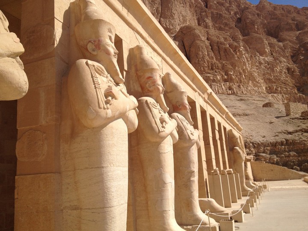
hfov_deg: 52.6
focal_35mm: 35
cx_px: 154
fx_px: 311
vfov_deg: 40.7
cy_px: 116
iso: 50
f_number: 2.4
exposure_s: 1/3247
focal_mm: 4.28
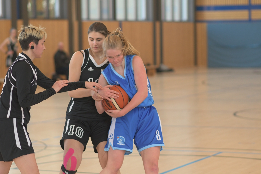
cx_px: 130
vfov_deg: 10.8
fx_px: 921
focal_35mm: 127
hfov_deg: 16.1
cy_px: 87
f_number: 2.2
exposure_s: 1/1600
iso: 1250
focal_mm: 85
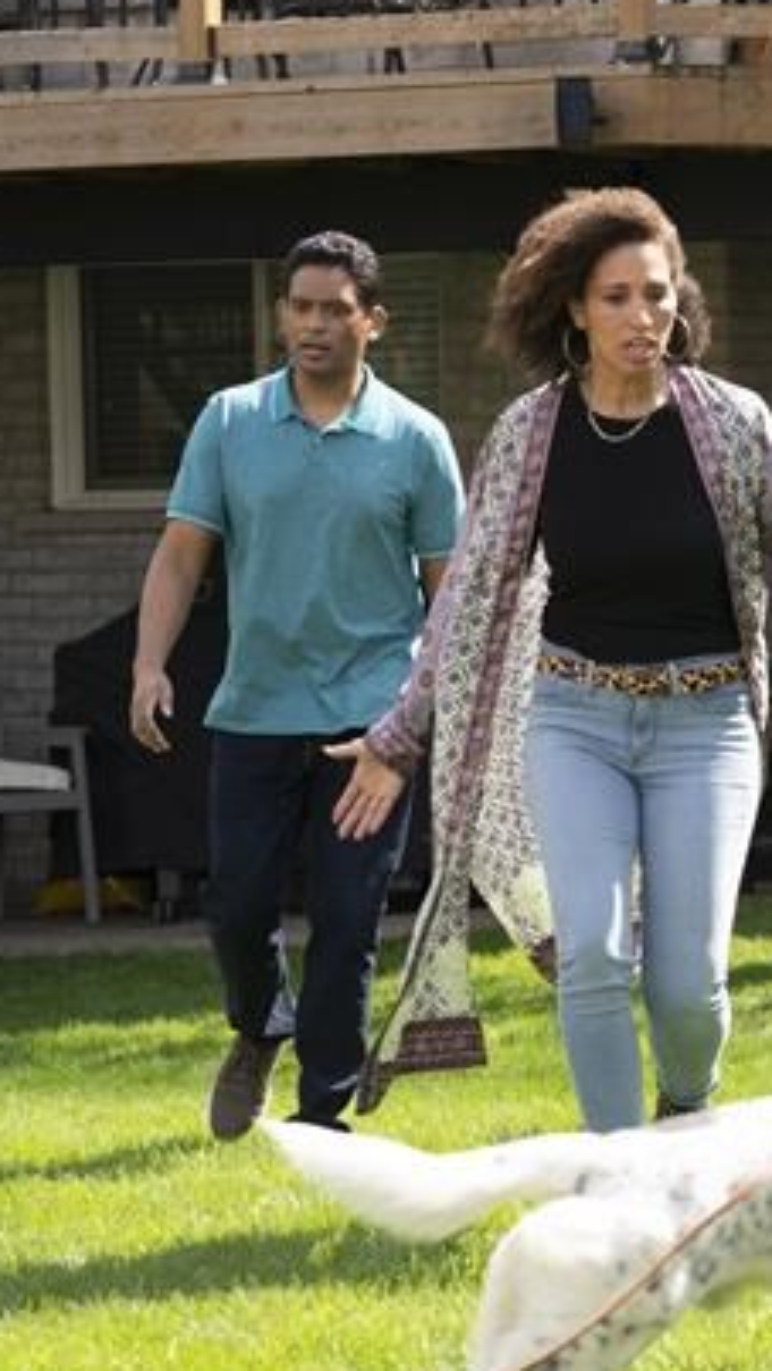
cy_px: 686
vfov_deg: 10.2
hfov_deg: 5.7
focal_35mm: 211
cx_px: 973
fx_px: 7671
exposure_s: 1/1000
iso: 640
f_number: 6.3
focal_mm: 125
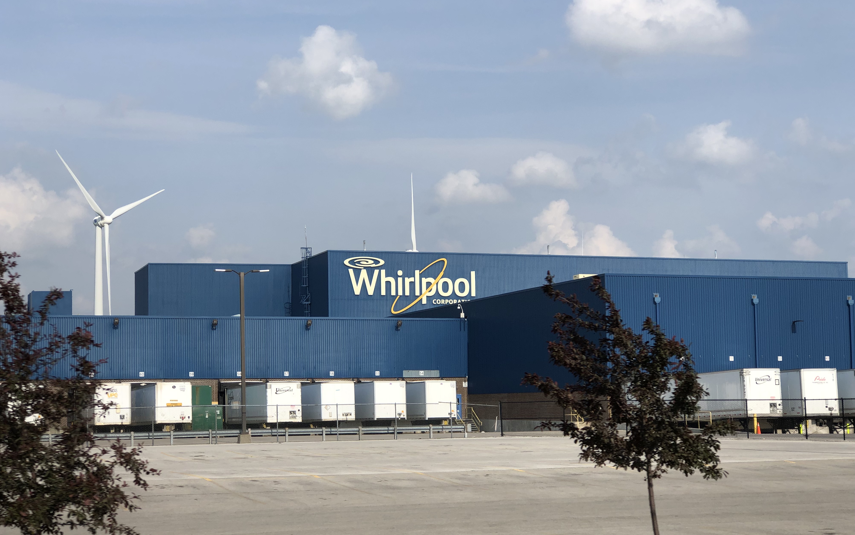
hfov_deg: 33.5
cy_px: 283
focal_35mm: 61
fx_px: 1421
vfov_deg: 21.3
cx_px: 424
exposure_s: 1/1200
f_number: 2.8
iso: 20
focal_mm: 6.6
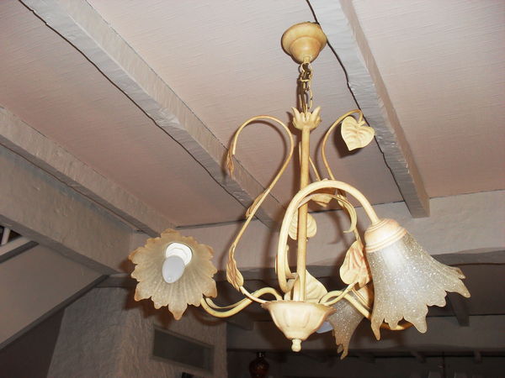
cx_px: 252
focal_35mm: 35
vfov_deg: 40.7
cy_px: 189
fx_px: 511
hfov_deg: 52.6
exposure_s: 1/45
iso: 200
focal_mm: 6.3
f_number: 3.2
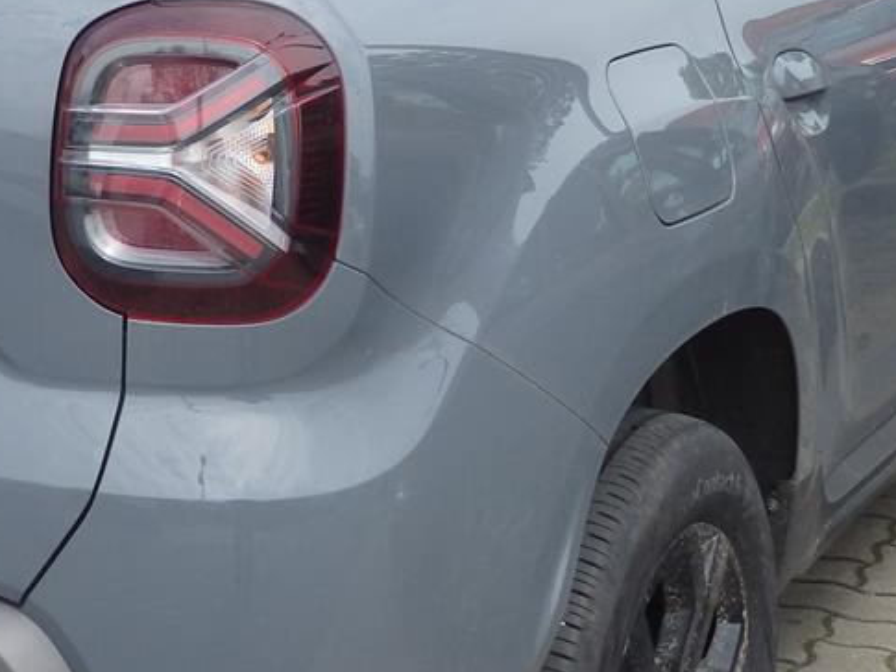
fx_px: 2304
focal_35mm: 89
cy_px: 148
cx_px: 151
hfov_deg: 21.7
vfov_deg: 16.5
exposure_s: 1/640
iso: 100
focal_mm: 5.5
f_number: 3.3
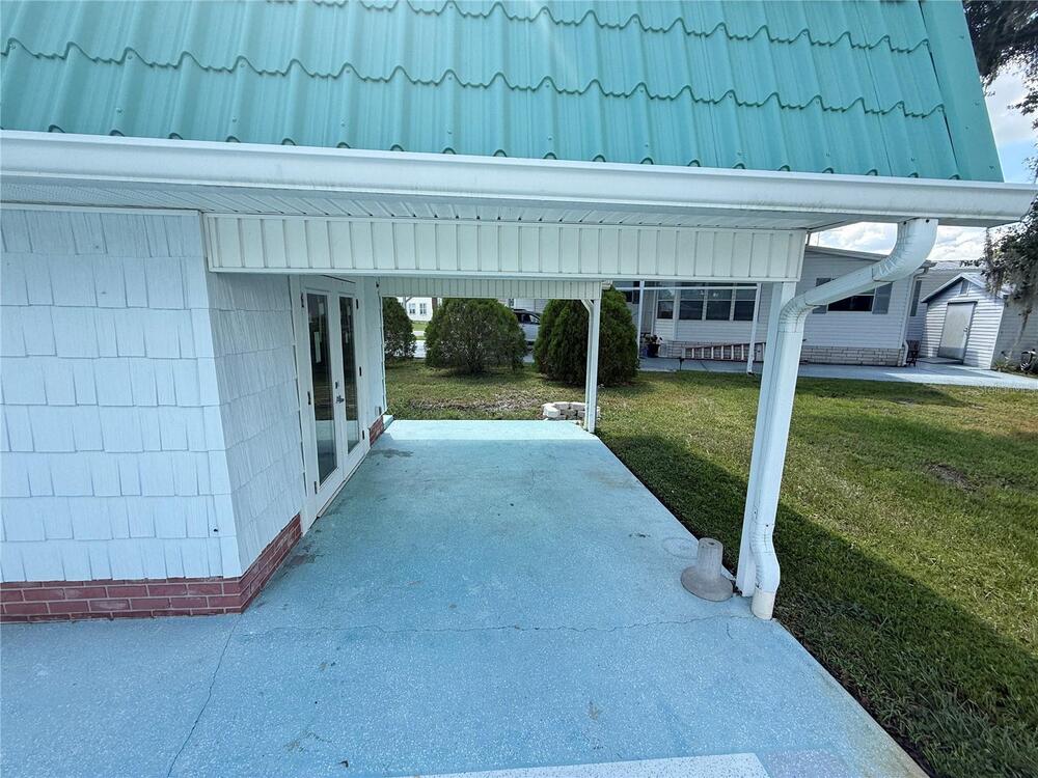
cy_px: 389
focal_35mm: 14
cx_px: 519
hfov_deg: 102.1
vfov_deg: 85.7
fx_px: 420
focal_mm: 2.22
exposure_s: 1/298
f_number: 2.2
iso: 64
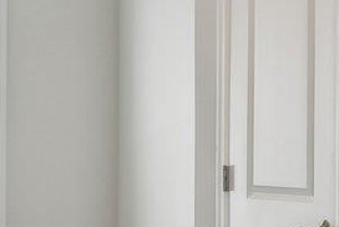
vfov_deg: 6.8
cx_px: 535
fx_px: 1914
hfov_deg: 9.8
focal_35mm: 203
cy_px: 178
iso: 160
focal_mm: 27
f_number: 7.1
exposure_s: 1/15
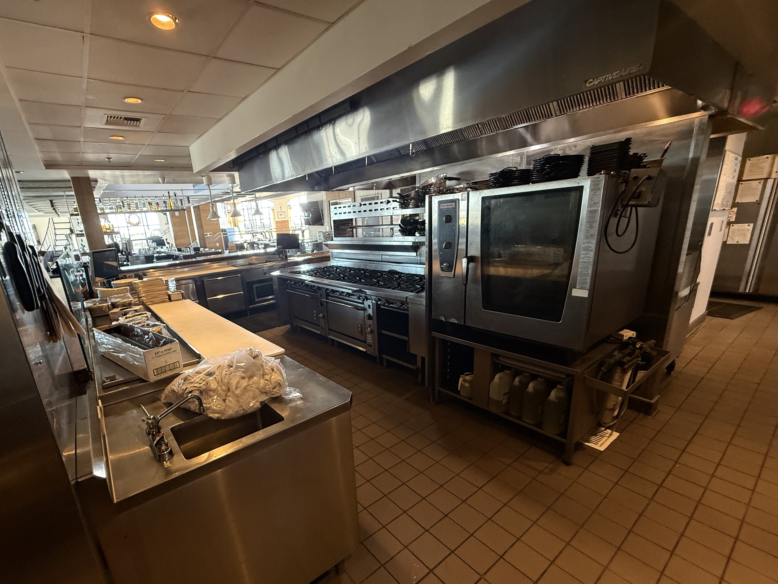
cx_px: 336
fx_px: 360
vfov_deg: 77.8
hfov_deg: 93.9
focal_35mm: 16
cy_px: 324
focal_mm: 2.22
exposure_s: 1/60
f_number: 2.2
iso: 250
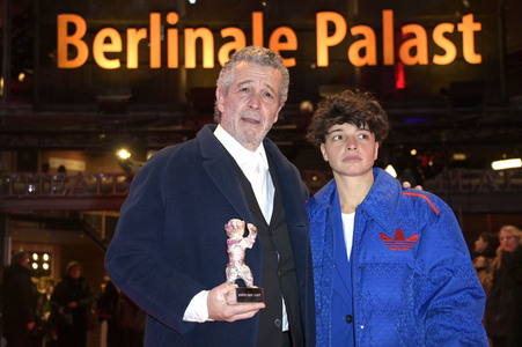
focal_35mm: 52
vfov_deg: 26.0
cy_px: 174
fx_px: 753
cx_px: 261
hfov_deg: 38.2
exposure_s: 1/250
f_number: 4.5
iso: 1000
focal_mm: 52
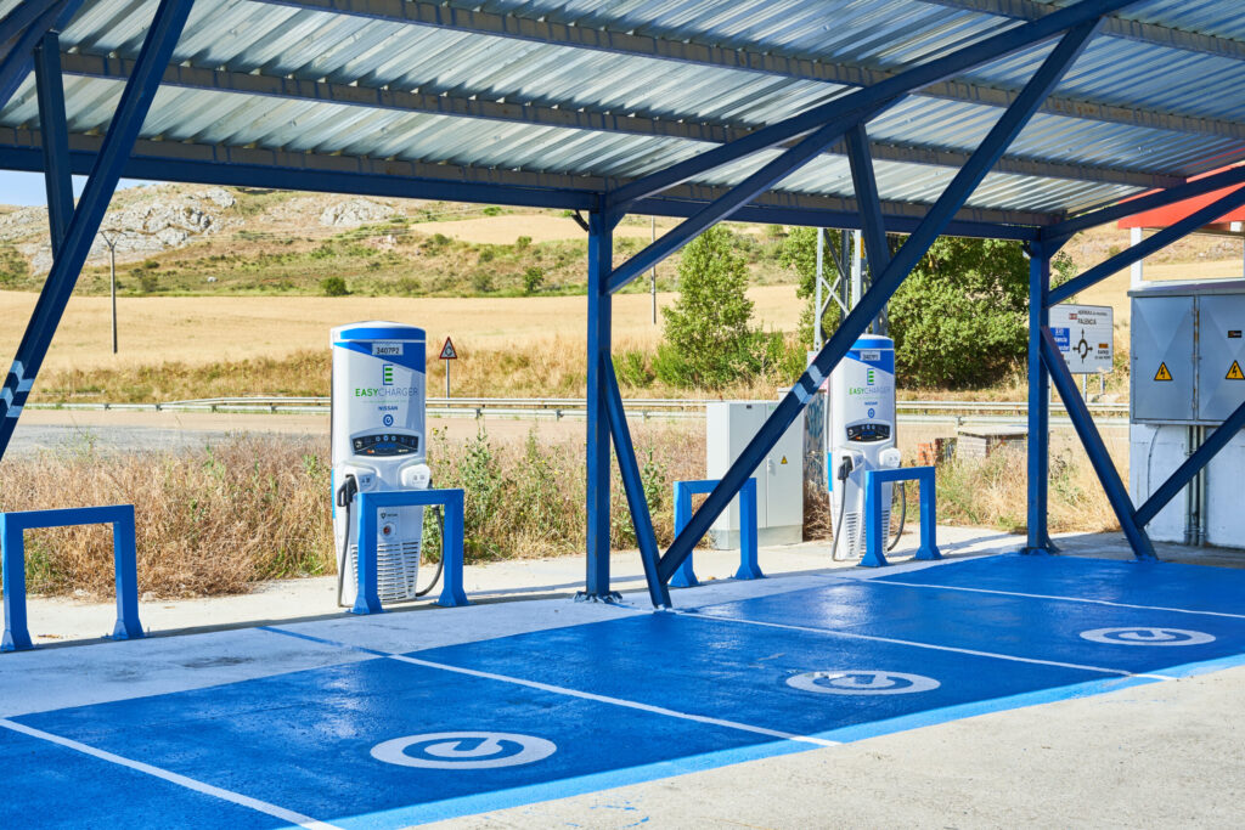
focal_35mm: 50
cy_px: 415
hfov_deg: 39.6
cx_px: 622
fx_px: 1729
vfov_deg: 27.0
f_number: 10
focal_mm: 50
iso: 100
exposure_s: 1/125
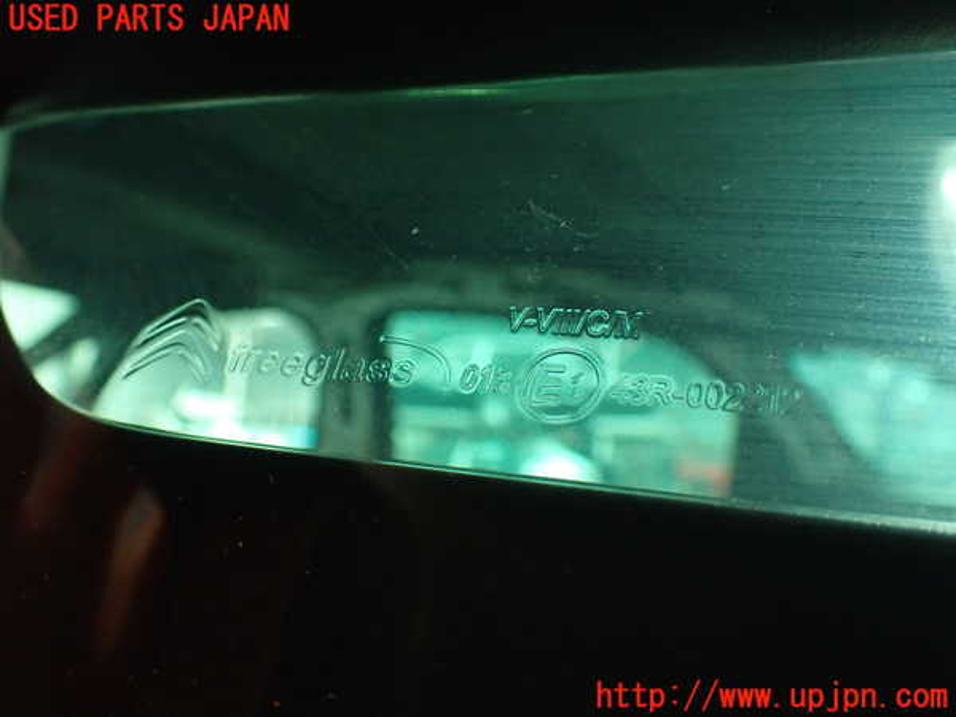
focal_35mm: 32
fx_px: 884
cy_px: 358
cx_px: 478
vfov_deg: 44.2
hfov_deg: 56.8
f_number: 2.4
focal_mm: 5.79
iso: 640
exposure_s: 1/30
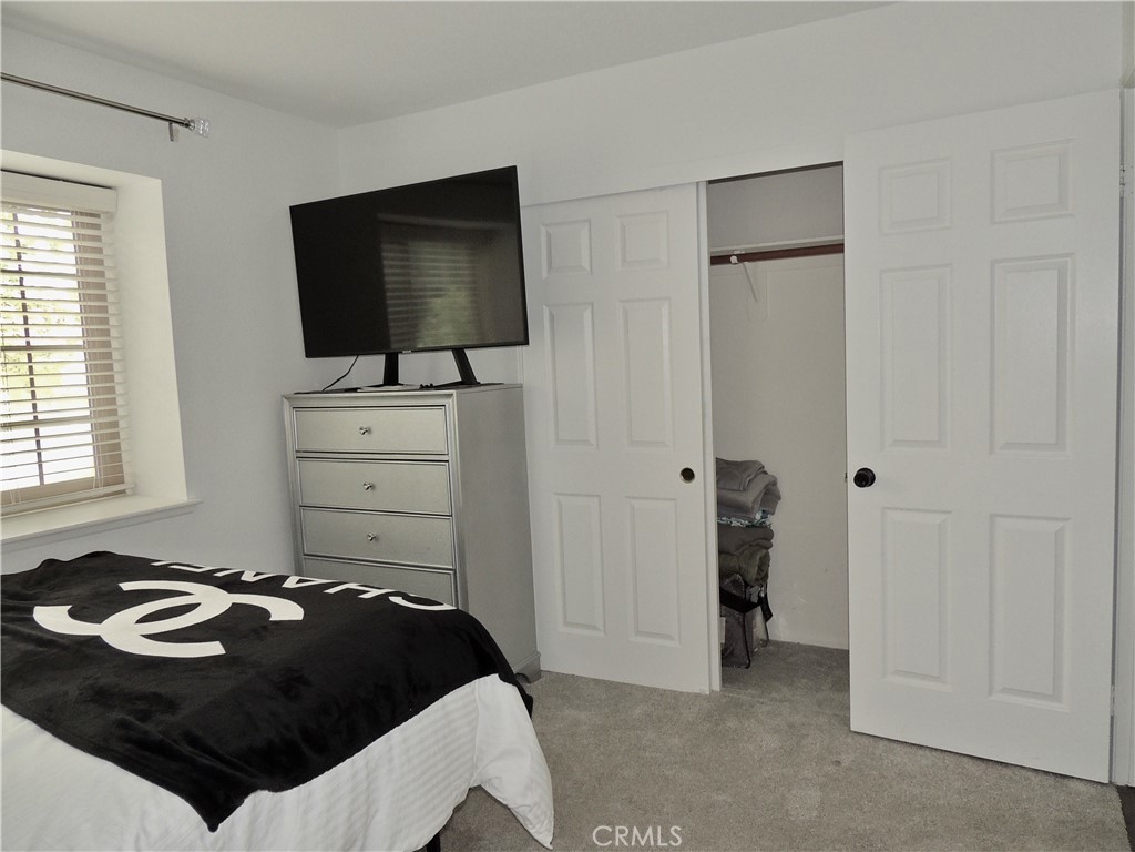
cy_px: 426
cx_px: 568
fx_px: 787
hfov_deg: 71.6
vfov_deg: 56.8
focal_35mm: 24
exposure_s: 1/30
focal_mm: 4.3
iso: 200
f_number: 3
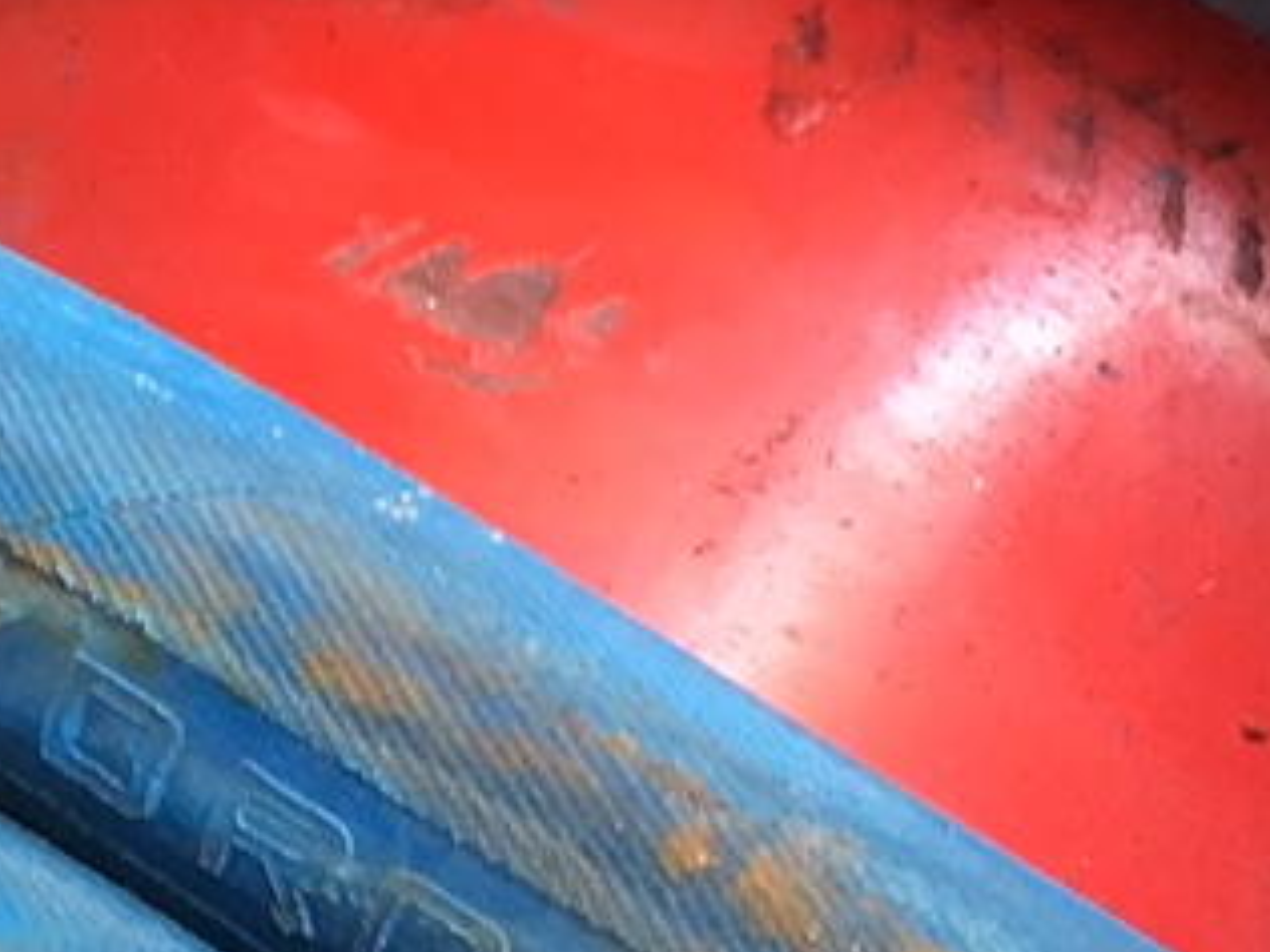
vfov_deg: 7.9
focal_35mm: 185
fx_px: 6787
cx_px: -965
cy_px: 1257
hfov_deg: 10.1
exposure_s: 1/33
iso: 80
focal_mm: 4.15
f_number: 2.2
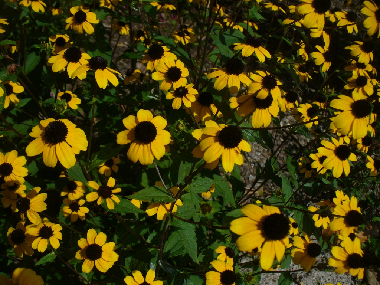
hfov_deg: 50.1
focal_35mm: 37
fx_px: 406
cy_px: 142
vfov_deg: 38.7
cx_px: 190
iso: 80
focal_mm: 6.1
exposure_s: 1/800
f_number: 5.6
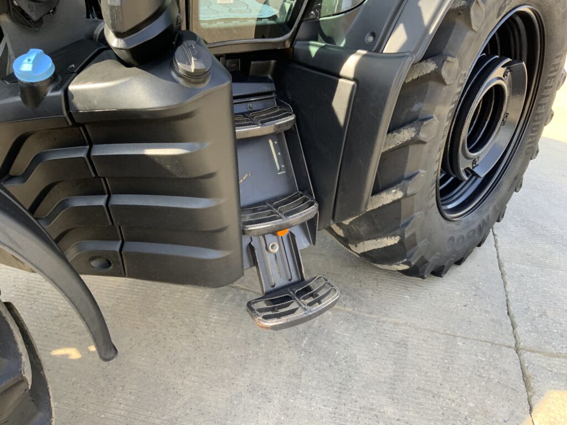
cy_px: 212
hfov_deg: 61.7
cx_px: 284
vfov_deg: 48.2
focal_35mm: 29
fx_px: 475
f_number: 1.8
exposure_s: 1/122
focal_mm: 3
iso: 20
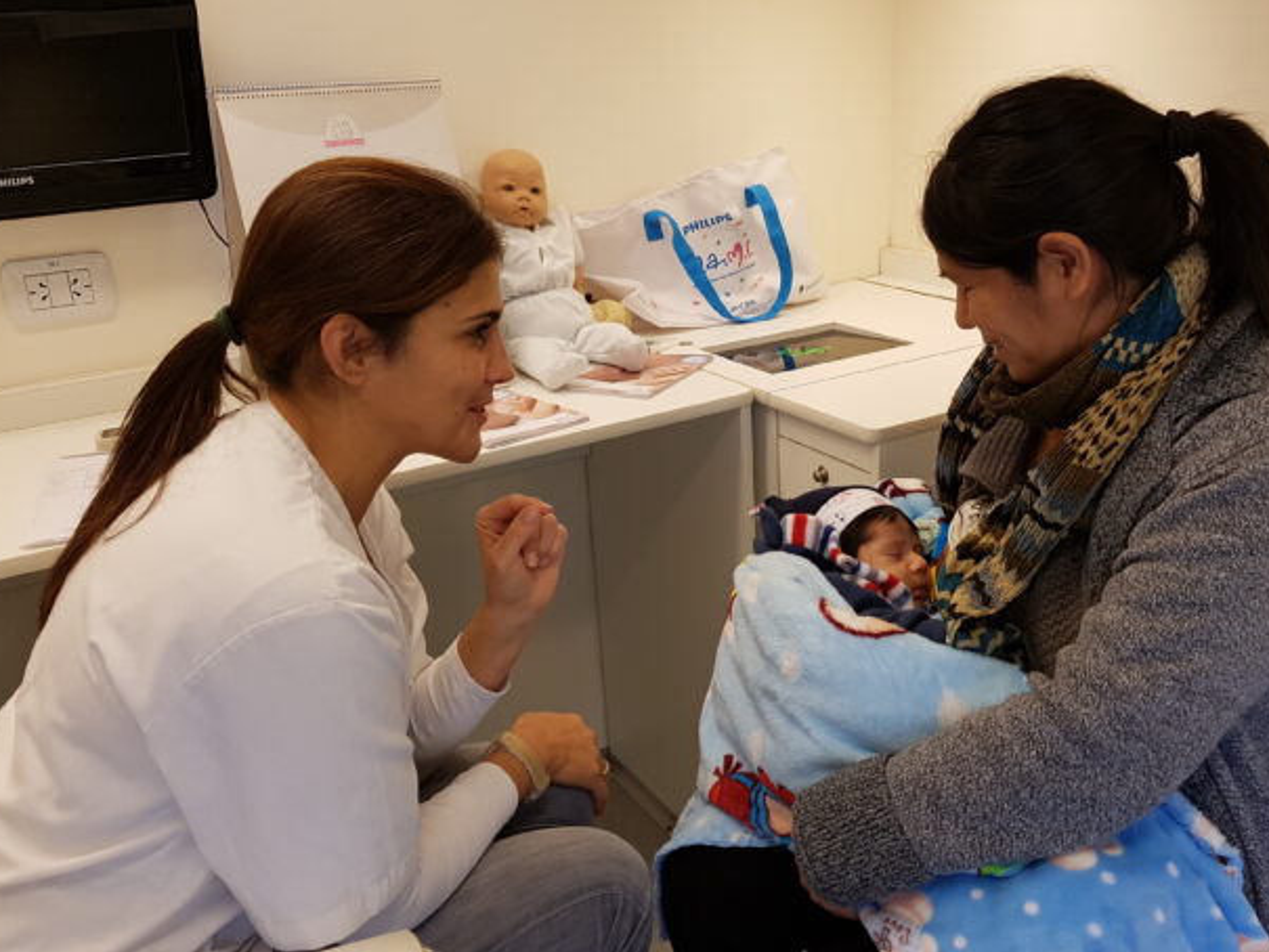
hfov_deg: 55.2
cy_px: 434
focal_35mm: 33
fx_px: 1210
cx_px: 707
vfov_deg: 42.9
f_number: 1.7
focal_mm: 4.2
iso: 50
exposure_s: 1/138
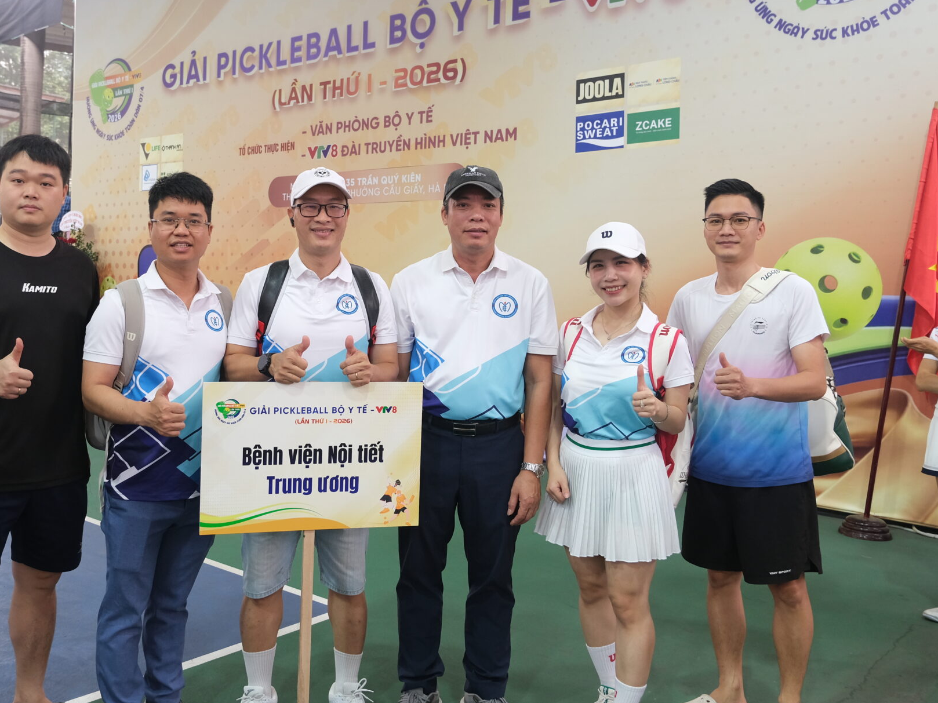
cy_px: 320
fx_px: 948
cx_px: 360
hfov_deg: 52.2
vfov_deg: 40.7
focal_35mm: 35
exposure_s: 1/60
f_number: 3.5
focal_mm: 15
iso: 500
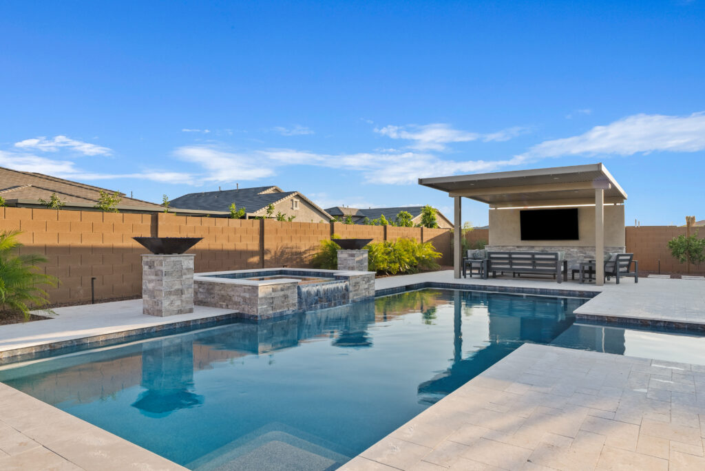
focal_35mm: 24
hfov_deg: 73.7
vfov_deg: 53.2
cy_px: 236
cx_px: 352
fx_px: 470
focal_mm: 24
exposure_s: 1/25
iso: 100
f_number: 8
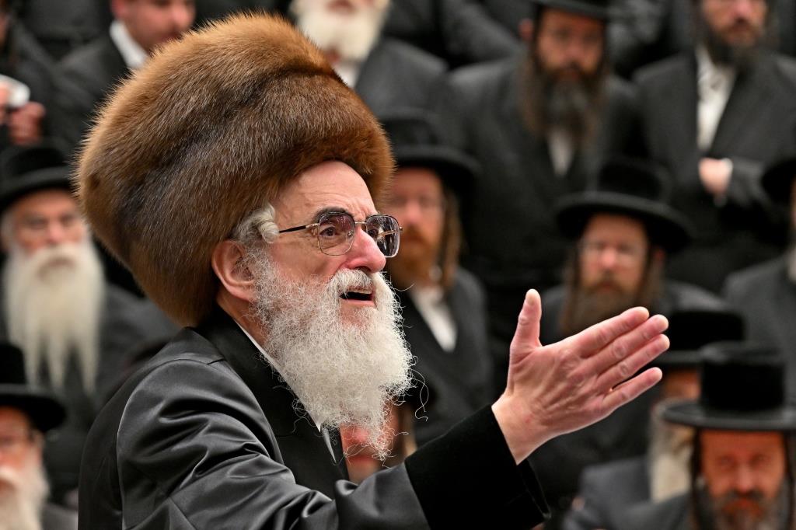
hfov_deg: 11.4
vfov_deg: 7.6
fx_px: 3978
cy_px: 265
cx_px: 398
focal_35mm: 180
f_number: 4
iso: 640
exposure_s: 1/250
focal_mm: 120
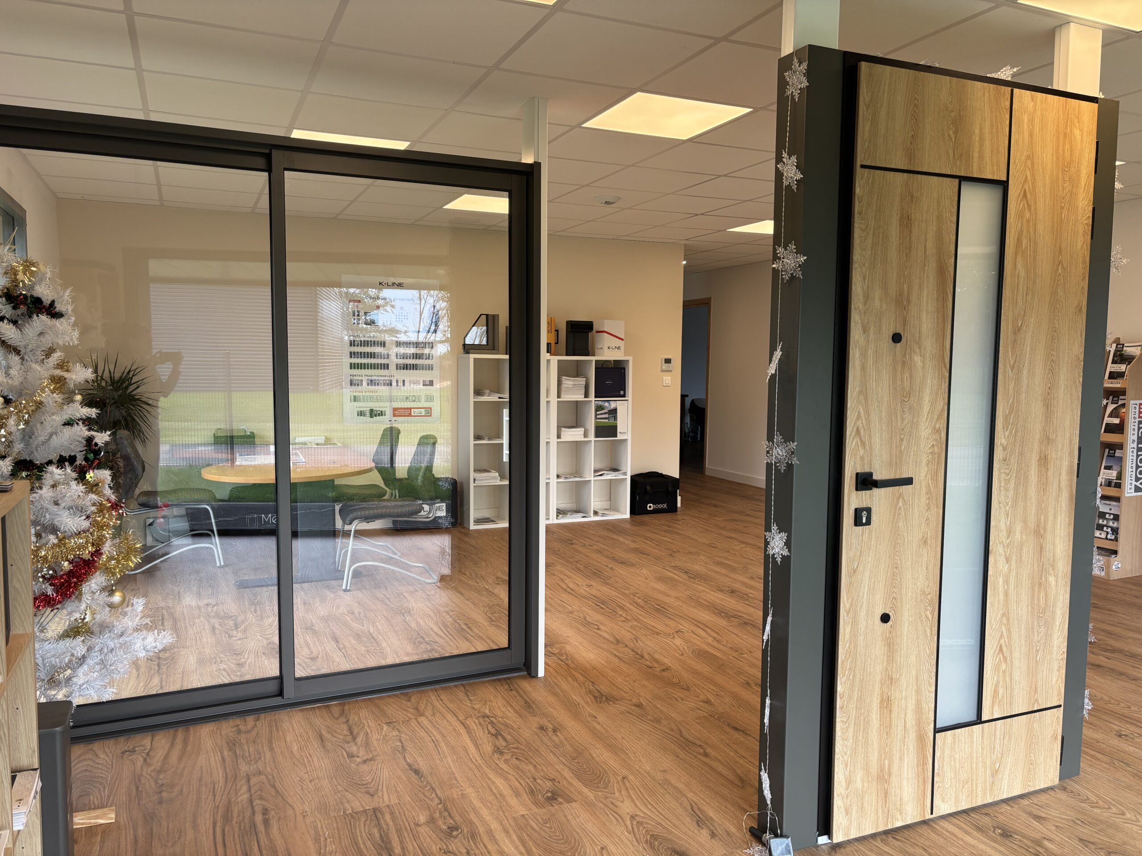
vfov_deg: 53.1
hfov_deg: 67.3
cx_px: 571
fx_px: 858
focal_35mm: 26
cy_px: 428
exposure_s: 1/121
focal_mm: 5.96
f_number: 1.6
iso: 64
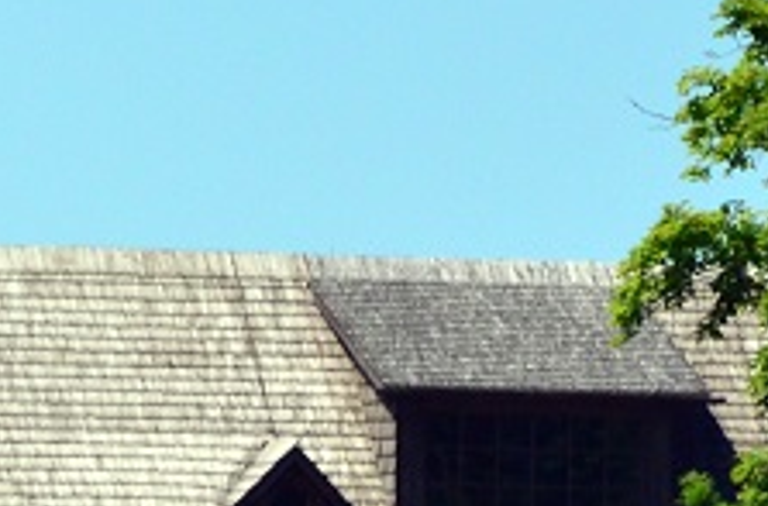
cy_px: 523
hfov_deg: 1.0
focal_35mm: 2020
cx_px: -7
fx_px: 42942
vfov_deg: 0.7
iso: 1400
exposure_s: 1/8000
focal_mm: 300
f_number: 5.6
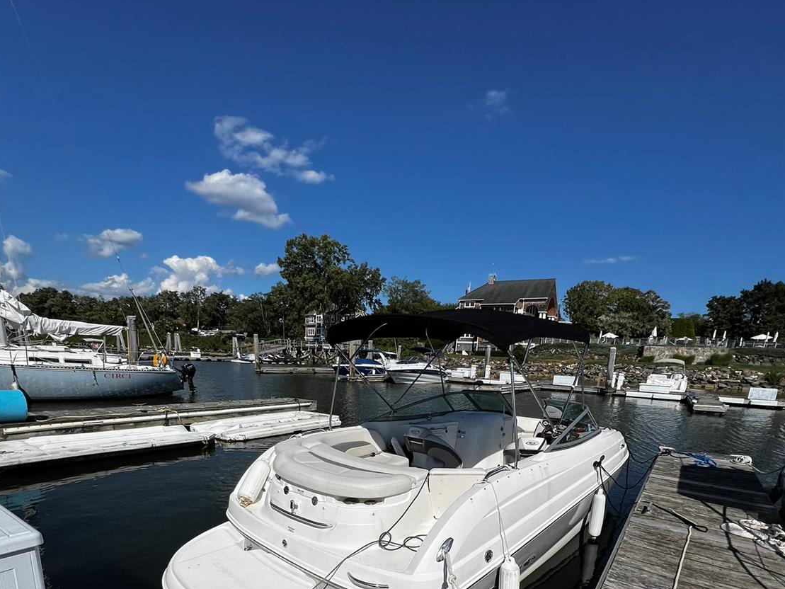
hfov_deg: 87.7
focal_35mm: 18
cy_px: 462
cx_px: 392
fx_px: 408
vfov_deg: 65.8
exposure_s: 1/5525
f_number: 1.8
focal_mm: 1.57
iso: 32
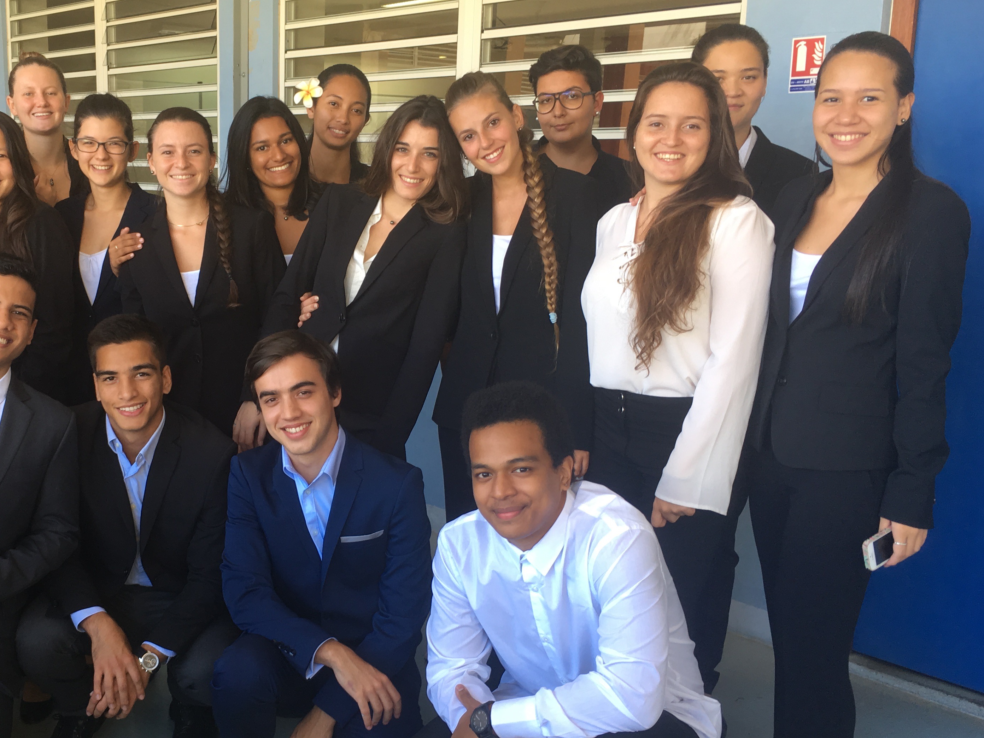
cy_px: 415
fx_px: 1194
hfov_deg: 44.0
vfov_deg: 34.3
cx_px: 307
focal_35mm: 42
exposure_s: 1/60
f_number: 2.2
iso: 25
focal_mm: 4.15
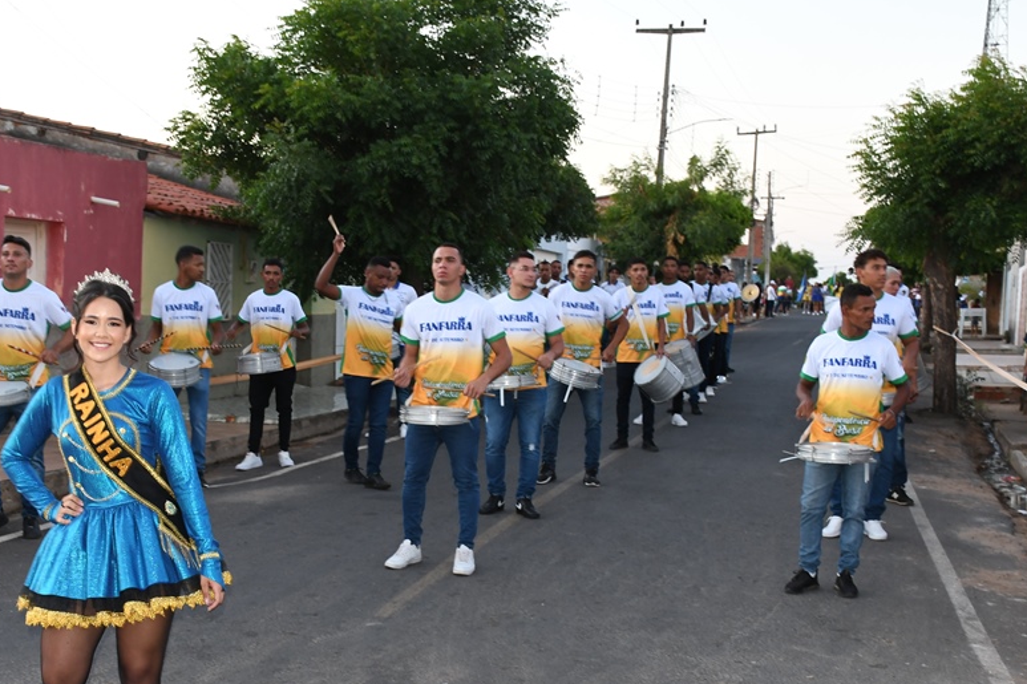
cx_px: 469
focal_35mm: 53
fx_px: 1512
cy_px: 434
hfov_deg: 37.5
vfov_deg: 25.4
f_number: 6.3
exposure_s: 1/40
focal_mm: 27
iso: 640
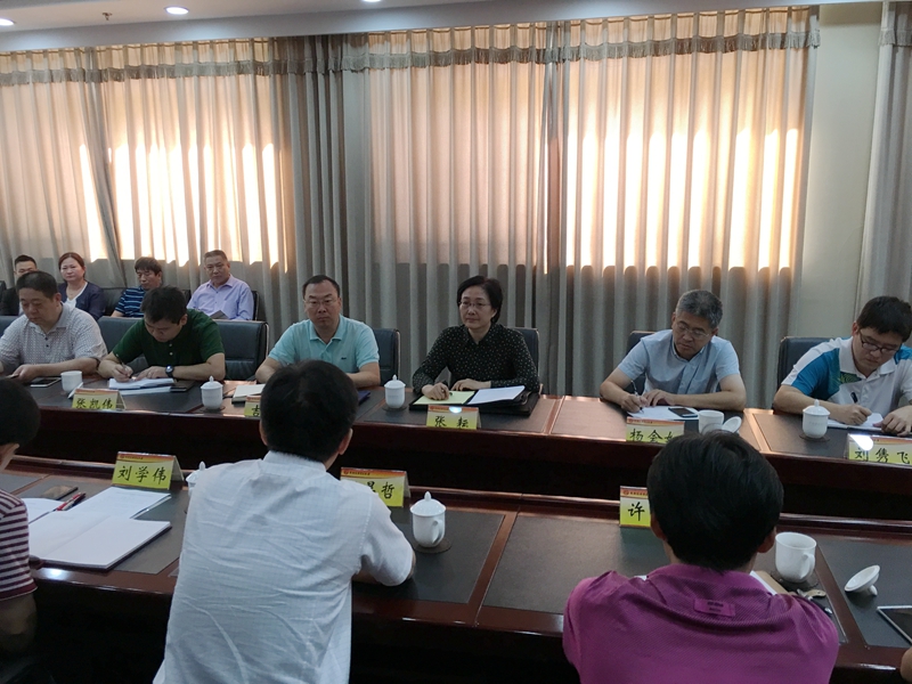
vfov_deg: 48.2
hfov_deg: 61.7
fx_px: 764
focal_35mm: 29
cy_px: 342
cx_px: 456
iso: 50
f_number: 2.2
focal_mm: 4.15
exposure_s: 1/17
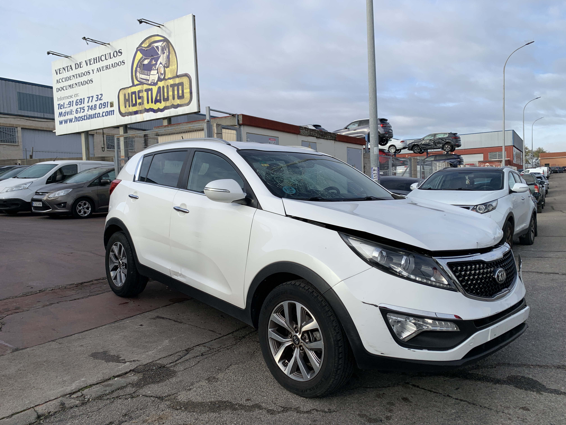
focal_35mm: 26
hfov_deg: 67.3
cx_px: 283
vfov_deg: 53.1
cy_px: 212
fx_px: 425
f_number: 1.8
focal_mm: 4.25
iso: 25
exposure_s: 1/1880
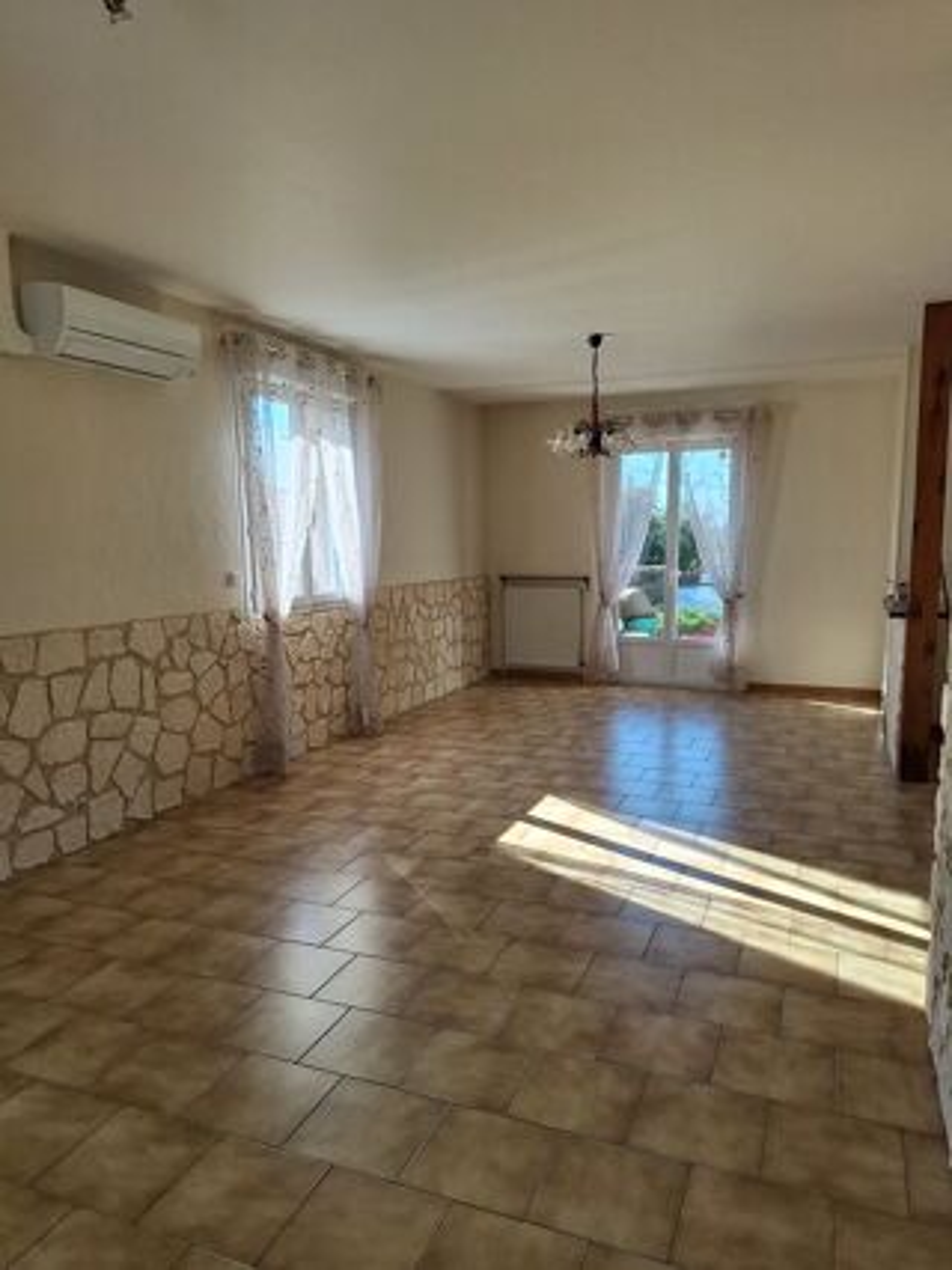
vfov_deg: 73.9
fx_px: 844
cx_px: 476
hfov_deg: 58.9
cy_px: 635
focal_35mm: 23
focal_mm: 5.54
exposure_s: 1/336
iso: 40
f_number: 1.8
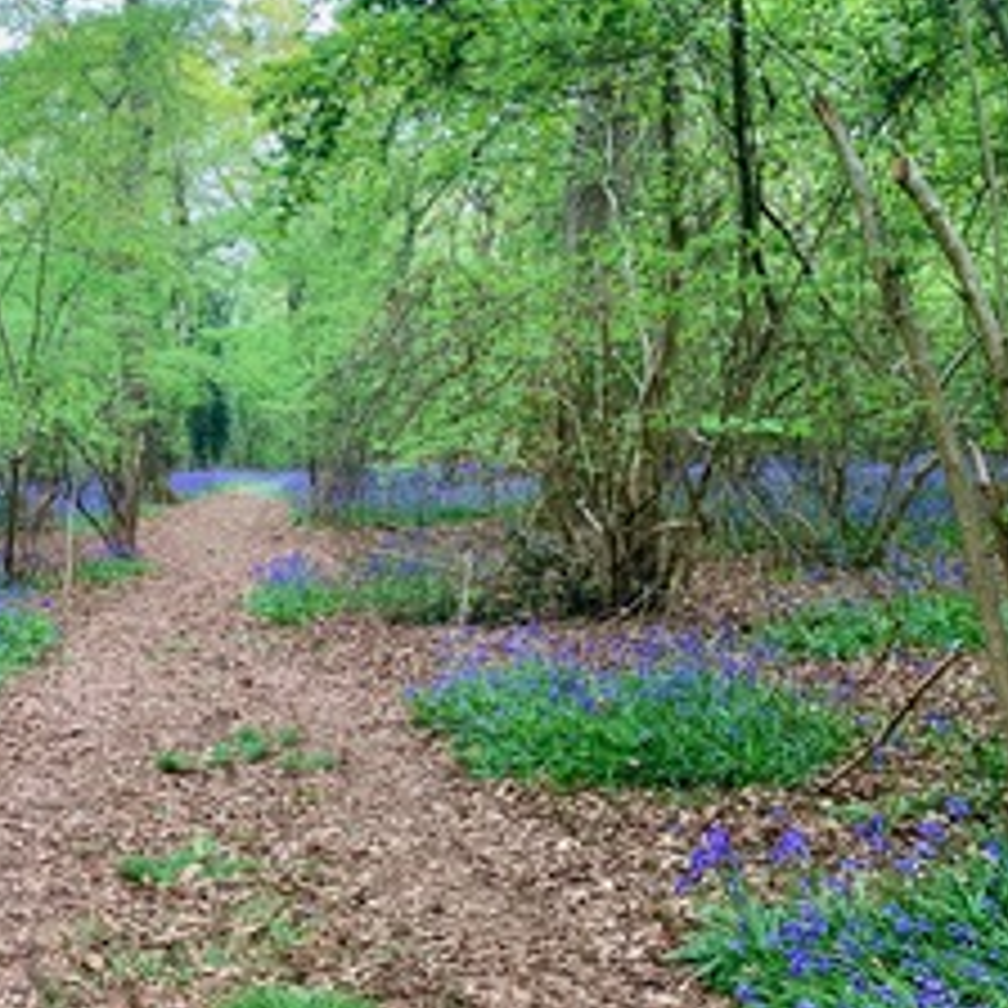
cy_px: 608
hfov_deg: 39.1
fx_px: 1351
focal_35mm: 41
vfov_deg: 40.7
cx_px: 180
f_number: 1.8
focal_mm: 4.25
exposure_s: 1/60
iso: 160
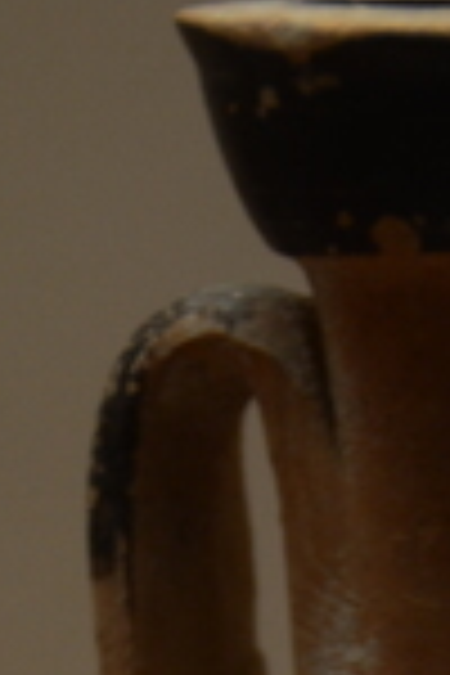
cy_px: 1305
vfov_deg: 3.8
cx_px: 450
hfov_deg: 2.5
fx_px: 10180
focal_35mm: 543
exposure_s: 1/50
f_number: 5
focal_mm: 82
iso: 500
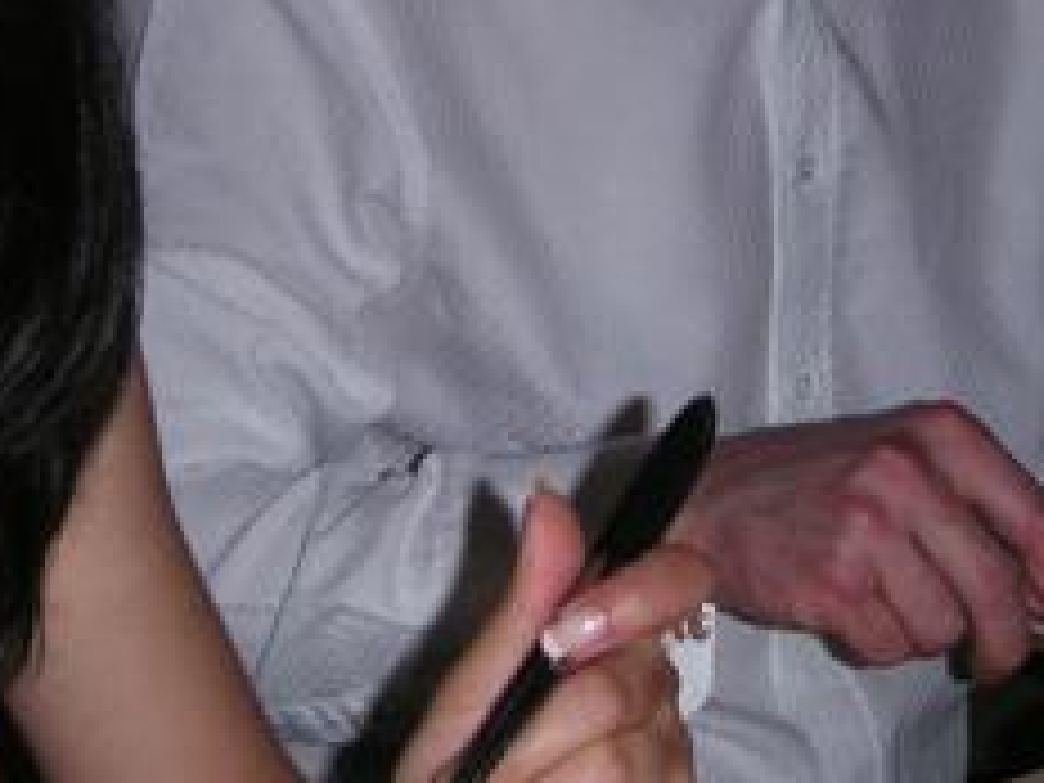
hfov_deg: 19.2
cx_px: 436
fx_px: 3076
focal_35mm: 102
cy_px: 63
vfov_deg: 14.3
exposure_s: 1/45
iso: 160
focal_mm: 5.7
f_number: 2.8
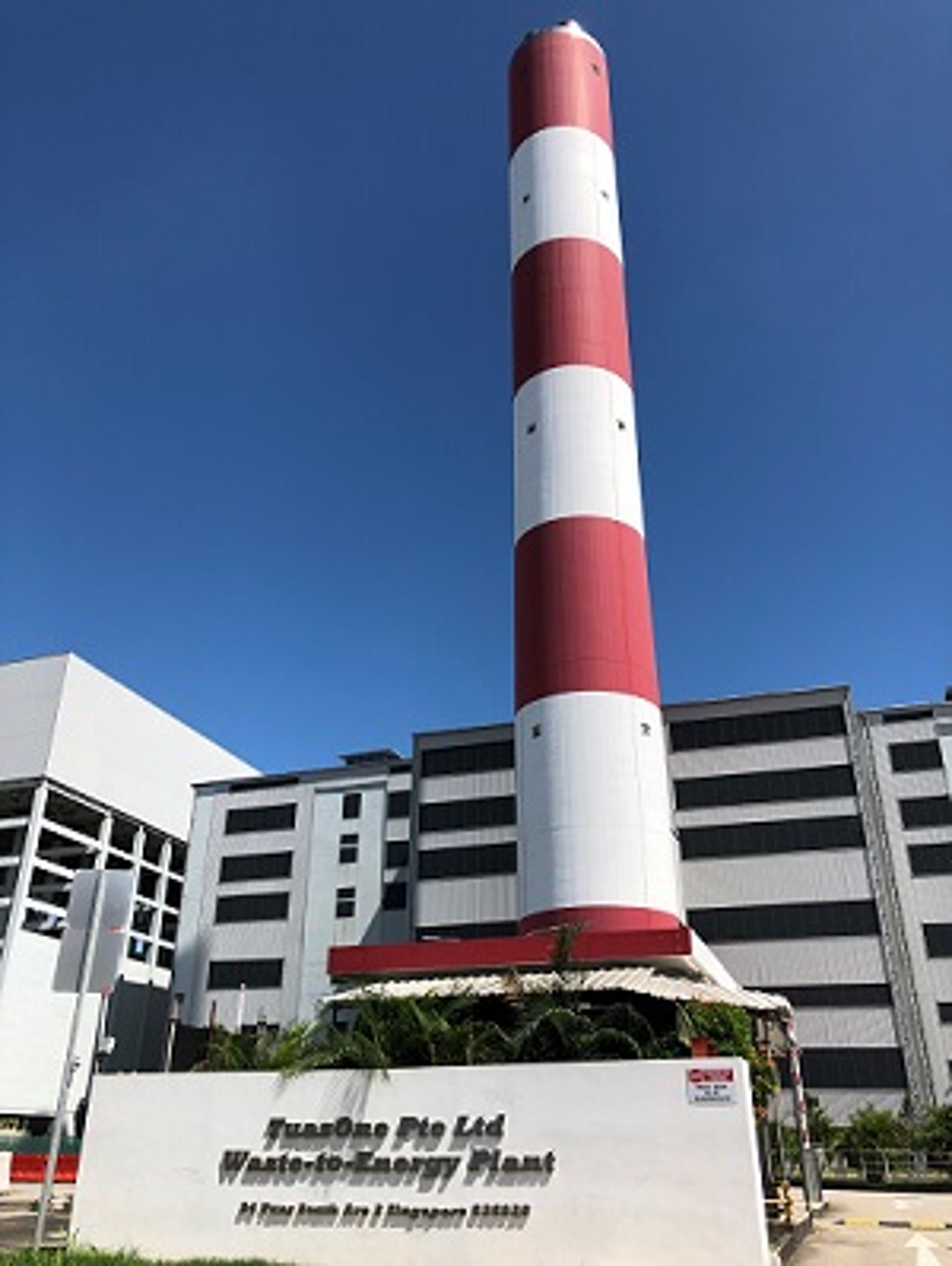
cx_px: 476
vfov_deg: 63.4
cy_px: 633
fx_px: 1025
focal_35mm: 28
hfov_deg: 49.8
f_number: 1.8
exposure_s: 1/2404
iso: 20
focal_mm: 3.99
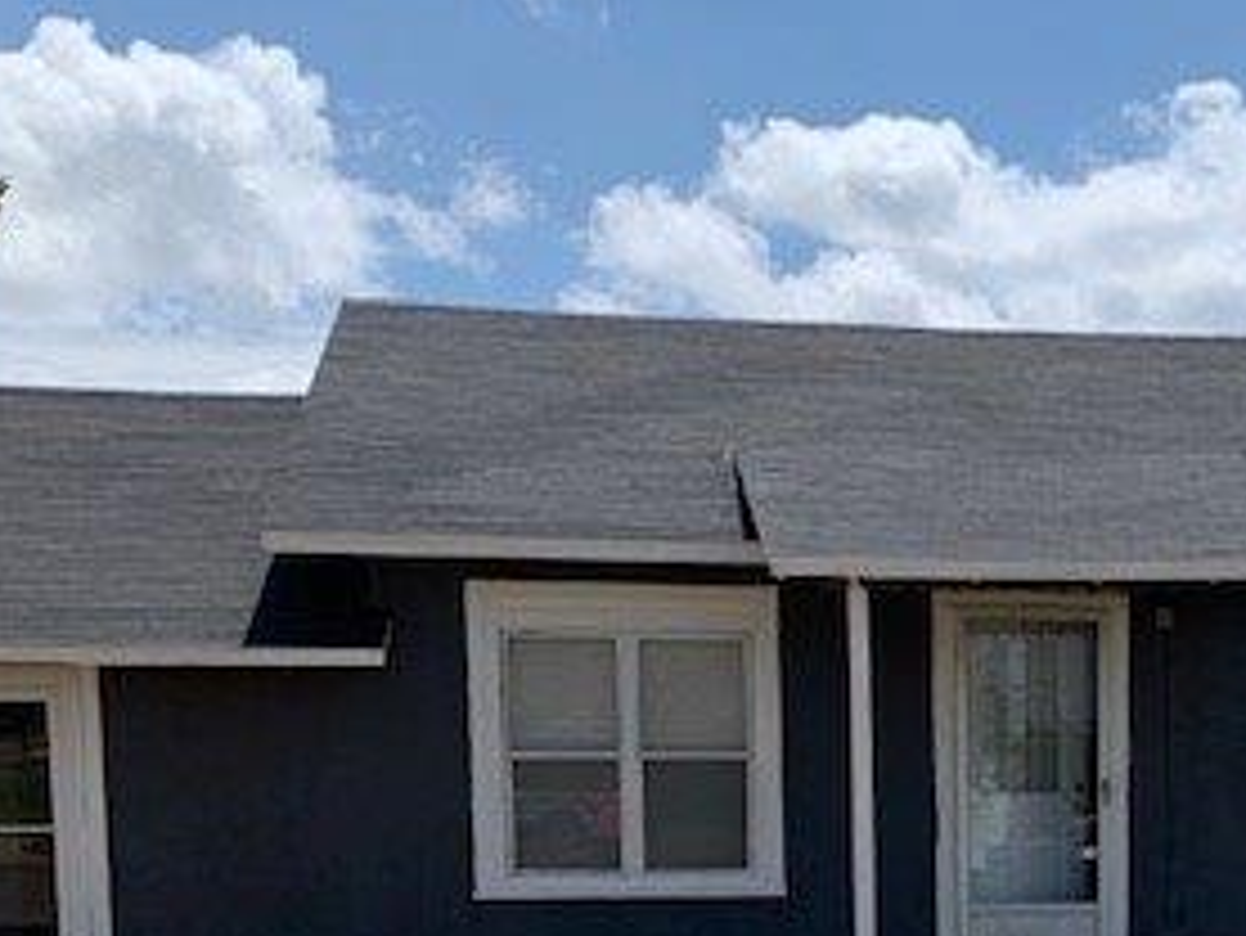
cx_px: 1030
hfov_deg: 31.2
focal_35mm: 60
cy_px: 1035
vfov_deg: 23.0
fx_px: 2161
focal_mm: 4.25
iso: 25
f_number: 1.8
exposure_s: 1/2611
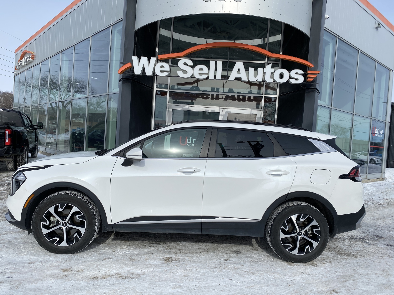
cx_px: 197
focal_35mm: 26
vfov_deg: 53.1
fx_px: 296
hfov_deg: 67.3
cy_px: 148
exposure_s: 1/5747
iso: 32
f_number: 1.8
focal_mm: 4.25
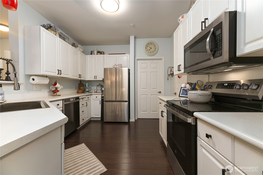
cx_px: 132
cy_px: 88
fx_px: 102
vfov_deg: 81.1
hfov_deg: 104.3
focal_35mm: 14
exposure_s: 1/15
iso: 200
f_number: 7.1
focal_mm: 14
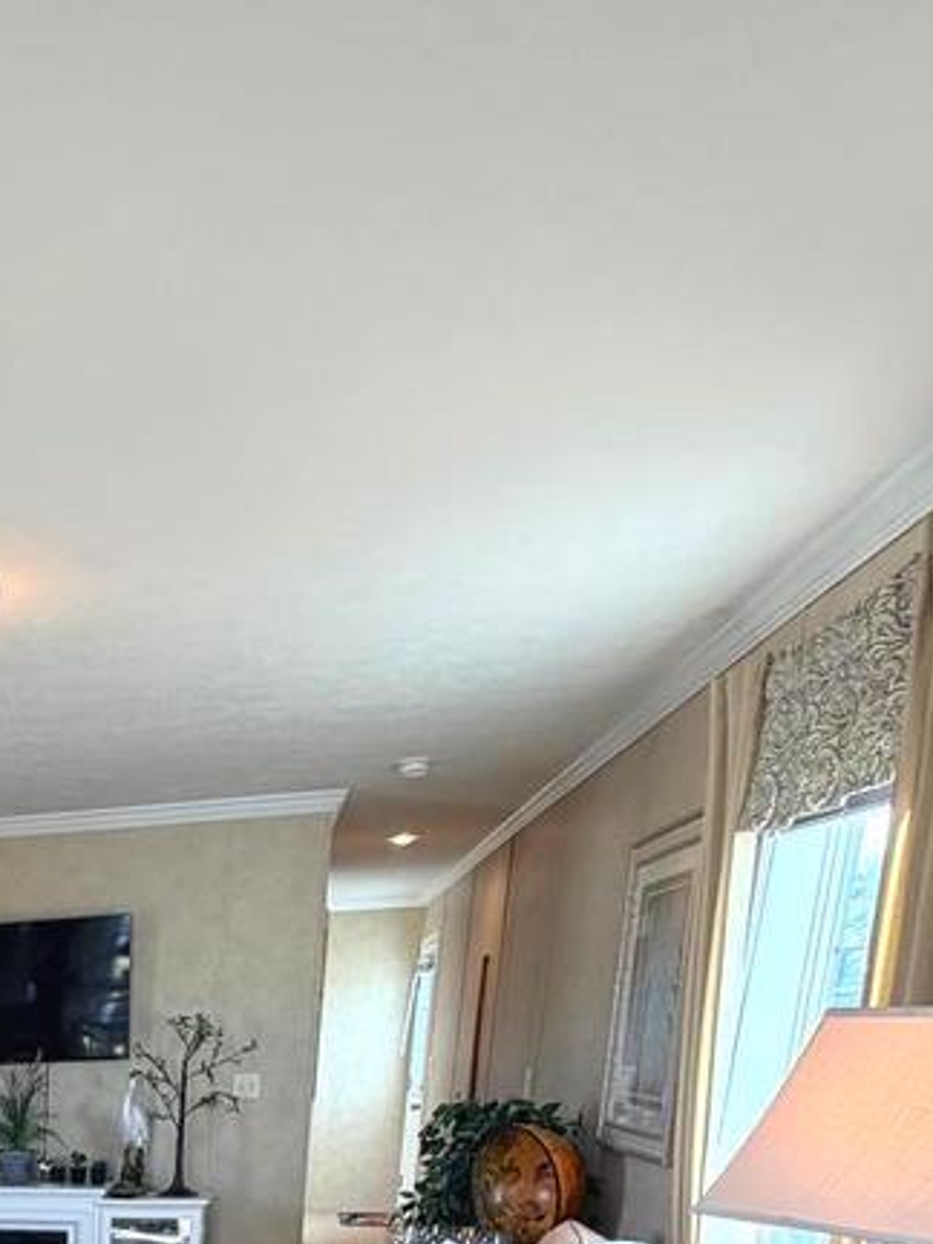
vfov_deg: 41.2
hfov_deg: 33.4
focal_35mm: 35
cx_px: -179
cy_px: 1391
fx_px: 1258
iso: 100
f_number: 2.2
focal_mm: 2.22
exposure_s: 1/120
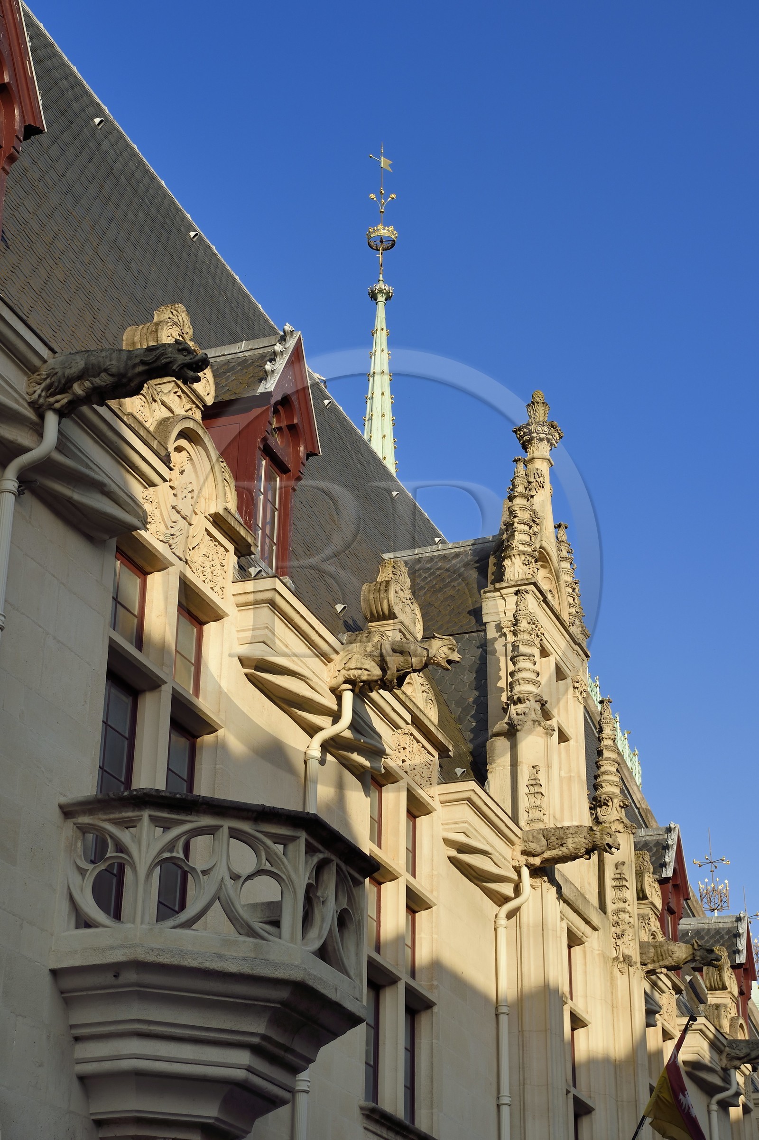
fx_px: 1963
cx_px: 380
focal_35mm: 62
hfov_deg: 21.9
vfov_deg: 32.4
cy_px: 570
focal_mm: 62
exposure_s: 1/250
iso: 200
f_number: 11
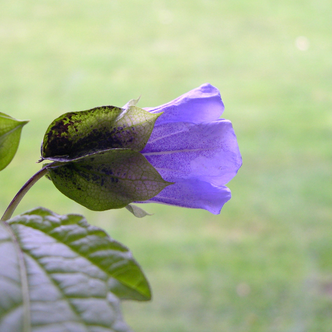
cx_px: 131
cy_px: 166
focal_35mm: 45
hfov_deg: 37.4
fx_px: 488
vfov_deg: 37.6
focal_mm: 8
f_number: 2.8
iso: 100
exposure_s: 1/47
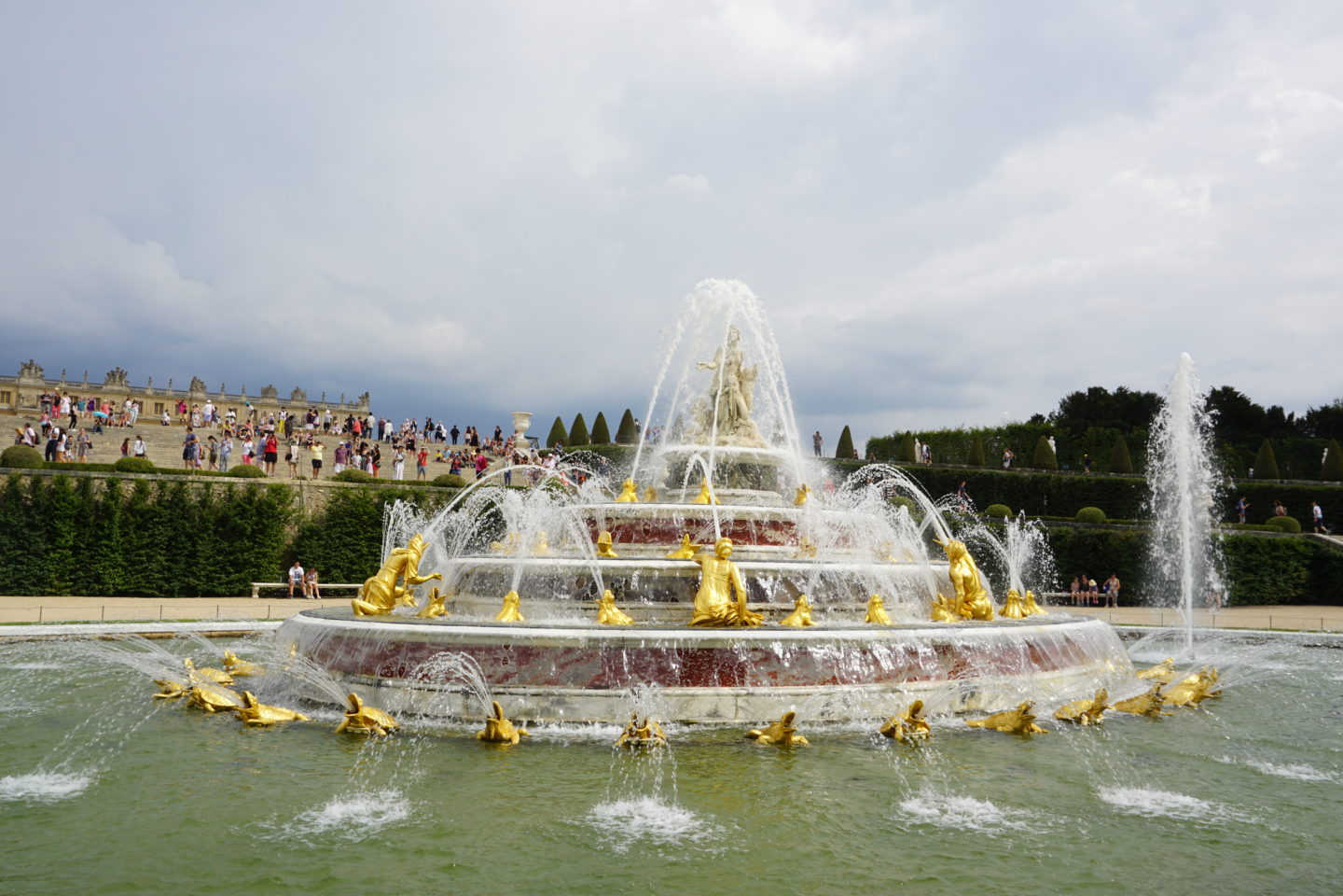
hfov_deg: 59.5
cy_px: 448
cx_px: 672
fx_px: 1175
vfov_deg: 41.7
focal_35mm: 32
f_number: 11
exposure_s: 1/160
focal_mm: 21
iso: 100
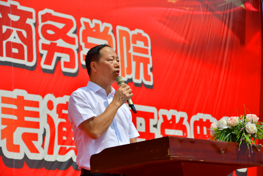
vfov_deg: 11.4
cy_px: 88
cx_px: 132
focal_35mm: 120
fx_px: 877
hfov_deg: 17.1
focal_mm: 80
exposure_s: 1/2000
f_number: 5.6
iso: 100
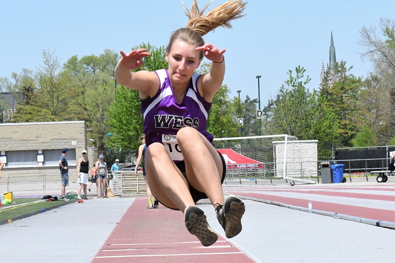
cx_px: 198
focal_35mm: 105
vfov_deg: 13.0
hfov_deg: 19.5
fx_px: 1152
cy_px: 132
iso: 2800
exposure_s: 1/1250
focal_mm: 70
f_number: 18
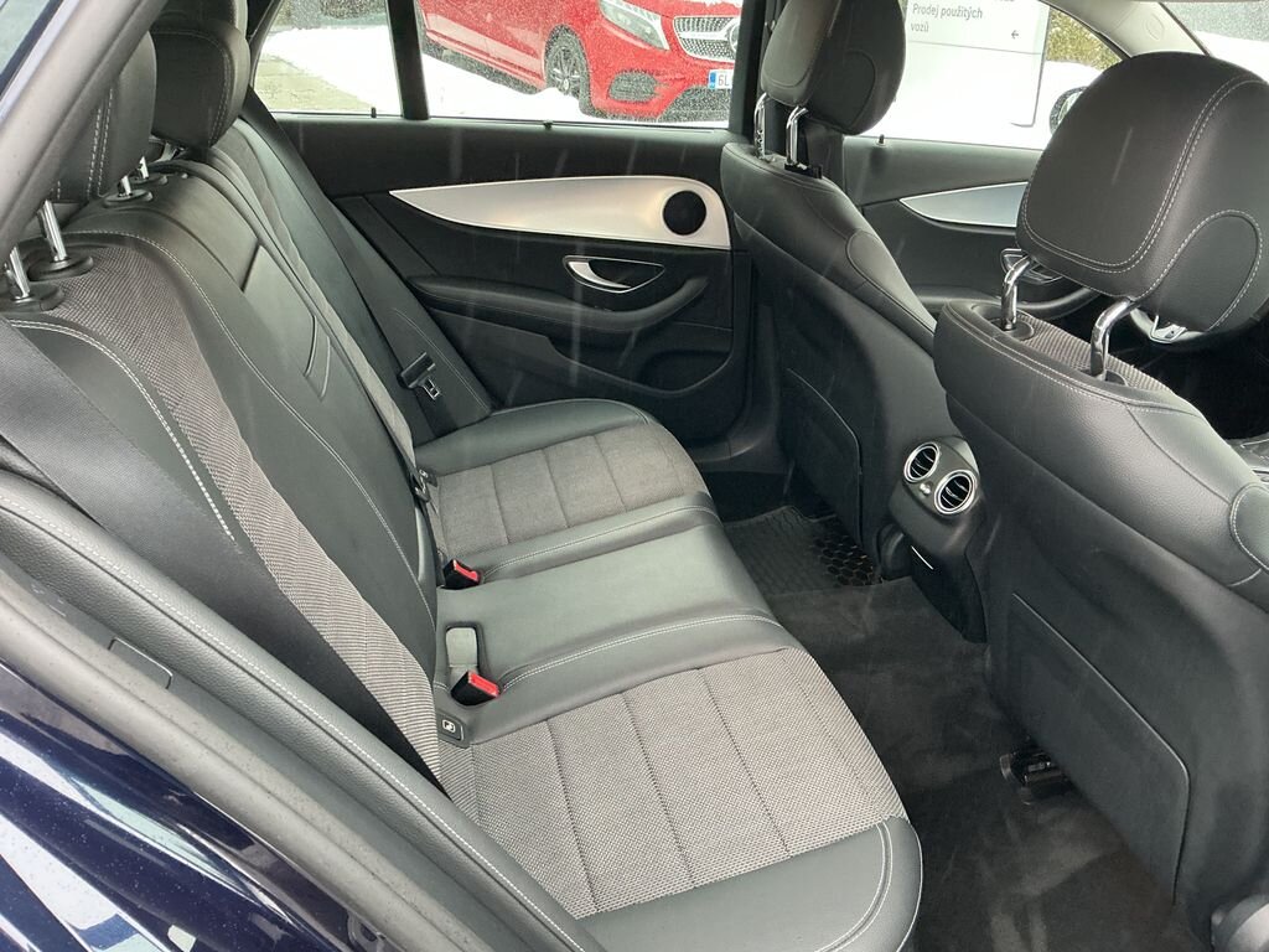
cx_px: 634
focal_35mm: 29
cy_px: 476
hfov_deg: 61.7
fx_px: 1063
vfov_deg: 48.2
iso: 200
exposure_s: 1/60
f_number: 1.8
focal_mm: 3
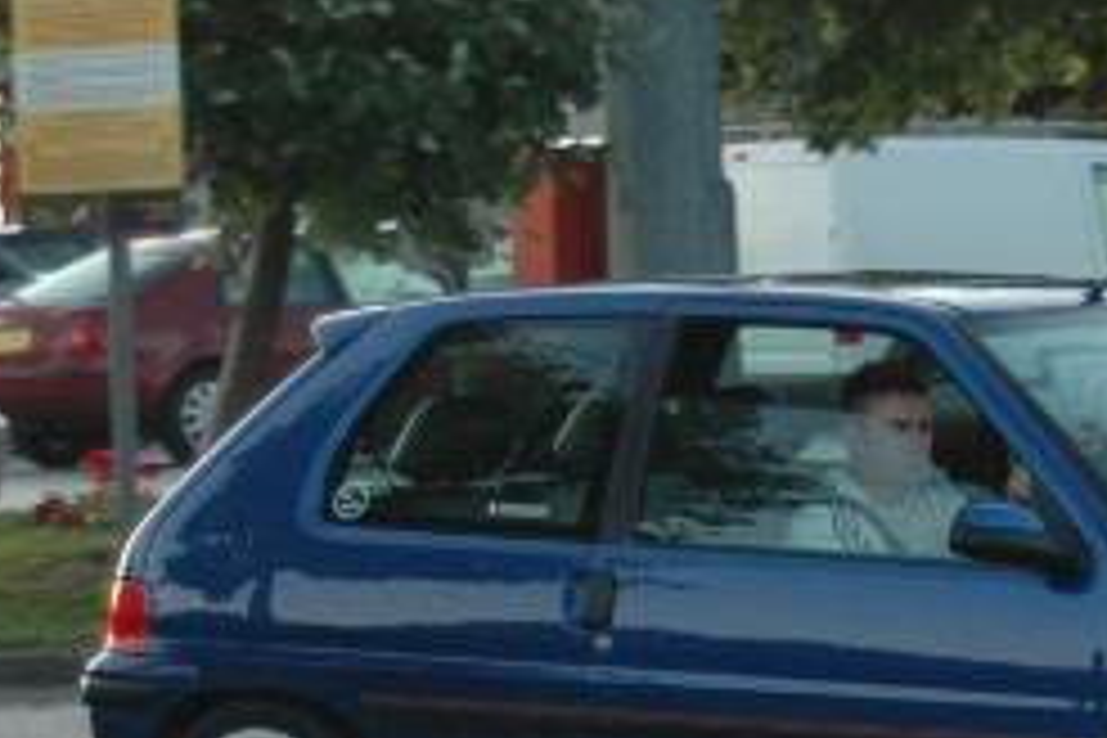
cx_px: 1224
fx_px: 8978
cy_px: 637
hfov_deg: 7.0
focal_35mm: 292
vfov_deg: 4.7
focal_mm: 60
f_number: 5
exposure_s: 1/125
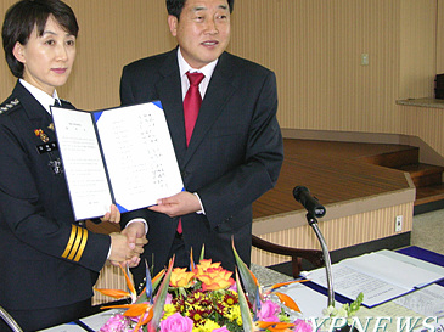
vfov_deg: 30.1
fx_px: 615
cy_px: 120
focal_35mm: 48
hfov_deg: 39.2
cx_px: 147
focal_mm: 8.9
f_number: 2.8
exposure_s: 1/60.1
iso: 200
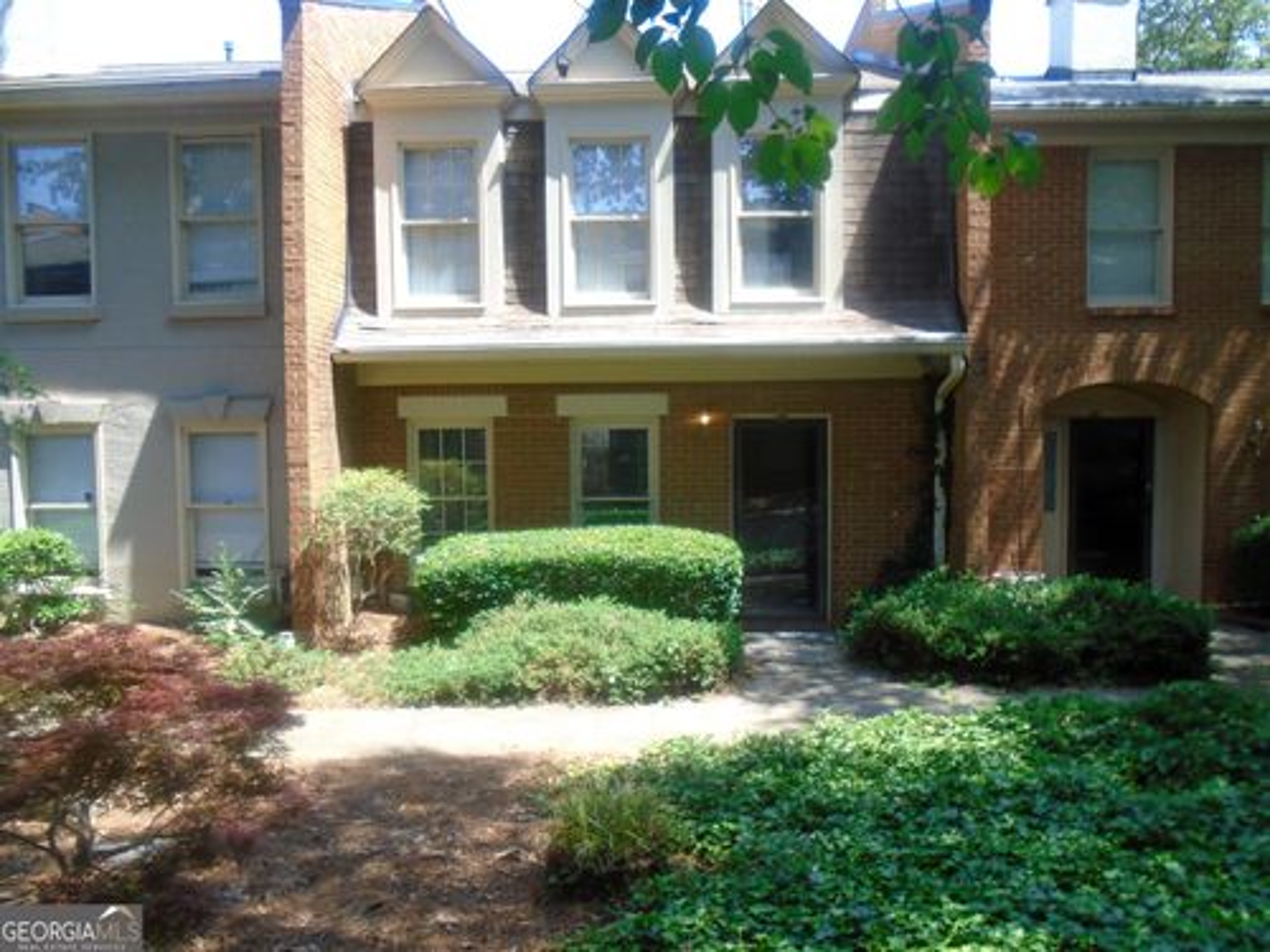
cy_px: 476
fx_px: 954
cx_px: 635
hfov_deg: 67.3
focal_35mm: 26
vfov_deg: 53.1
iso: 100
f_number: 3.2
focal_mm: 4.6
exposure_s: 1/250
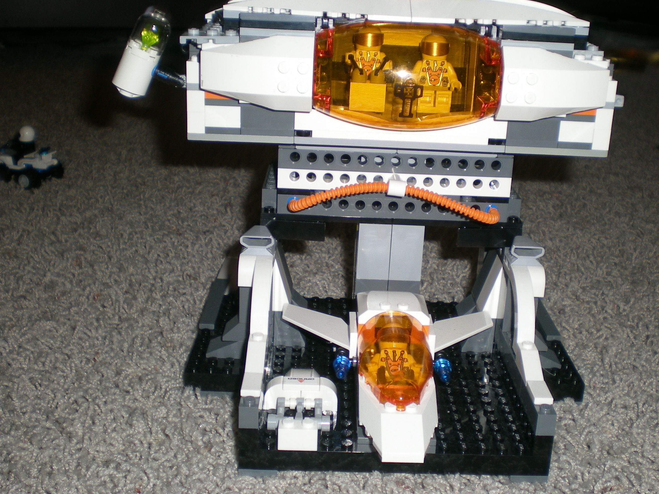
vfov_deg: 32.9
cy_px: 224
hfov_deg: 42.9
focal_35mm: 44
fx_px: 838
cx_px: 370
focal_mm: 6.3
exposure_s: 1/60
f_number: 3.1
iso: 50
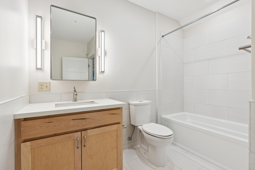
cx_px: 128
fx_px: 113
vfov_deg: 73.8
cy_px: 85
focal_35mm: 16
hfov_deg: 96.7
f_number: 7.1
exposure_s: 1/25
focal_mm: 16
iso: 640
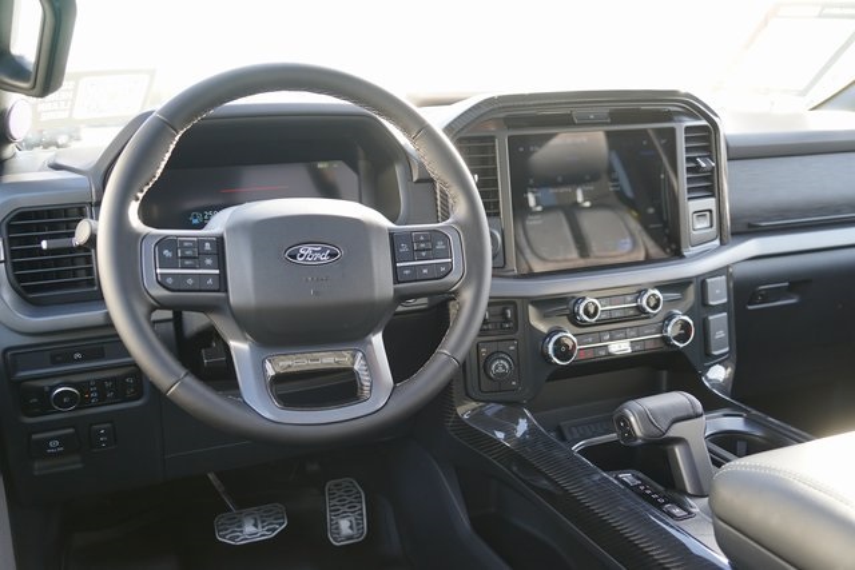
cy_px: 285
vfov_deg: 38.9
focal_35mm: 34
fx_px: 808
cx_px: 428
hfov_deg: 55.8
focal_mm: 34
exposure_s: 1/60
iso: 200
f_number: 4
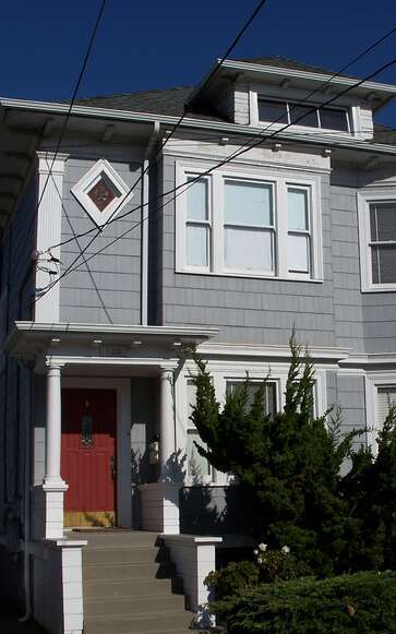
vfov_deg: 37.5
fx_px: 933
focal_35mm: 54
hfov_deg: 23.8
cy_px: 334
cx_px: 284
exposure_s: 1/1000
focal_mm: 7.8
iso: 64
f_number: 5.6
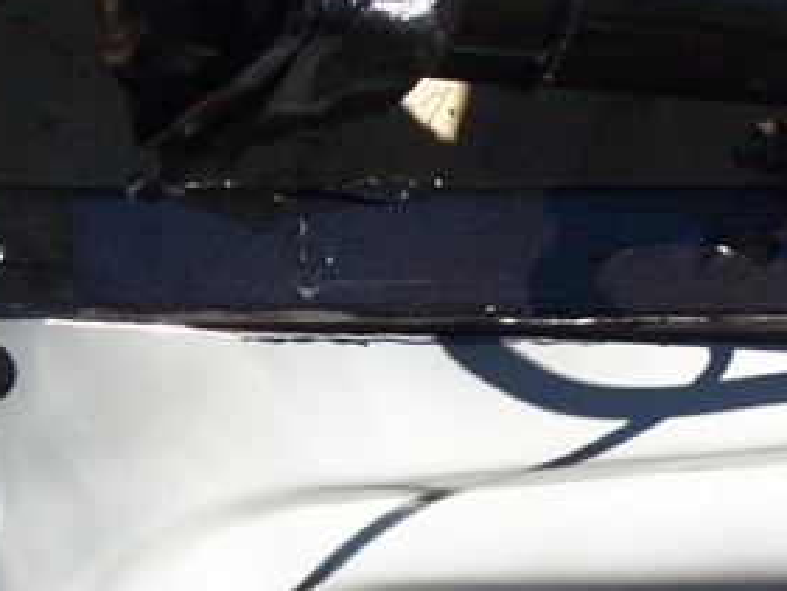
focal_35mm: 128
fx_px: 2911
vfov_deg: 11.6
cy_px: 426
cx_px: 812
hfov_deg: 15.1
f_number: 3
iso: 80
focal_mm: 7.6
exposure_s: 1/308
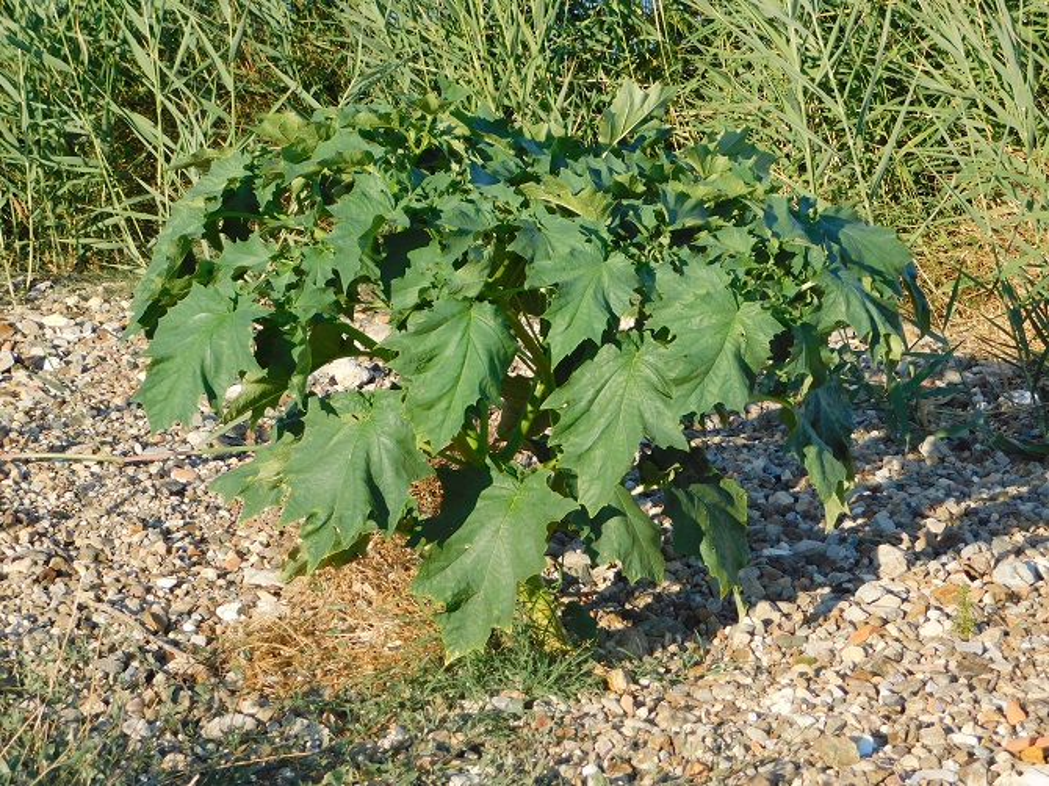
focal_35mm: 99
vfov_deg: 14.9
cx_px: 524
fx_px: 2999
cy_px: 393
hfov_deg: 19.8
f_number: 4.6
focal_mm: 17.6
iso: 125
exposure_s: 1/500
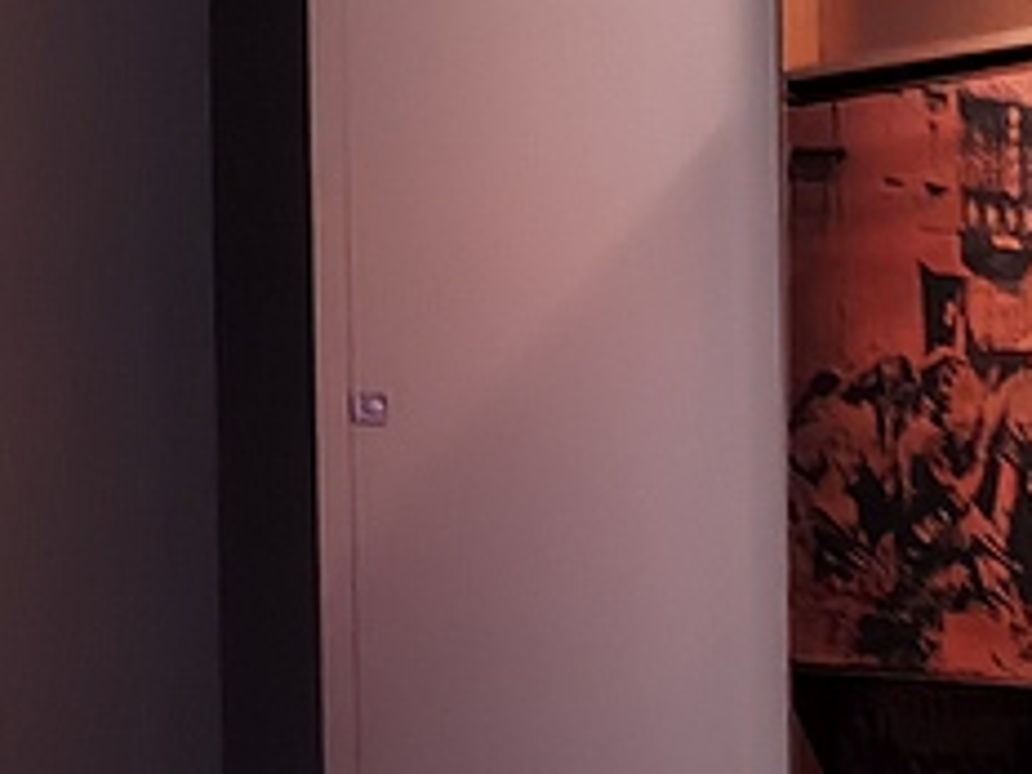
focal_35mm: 149
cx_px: -476
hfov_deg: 12.6
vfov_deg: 10.0
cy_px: 276
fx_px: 4442
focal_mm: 6.71
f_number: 1.9
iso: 500
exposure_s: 1/30
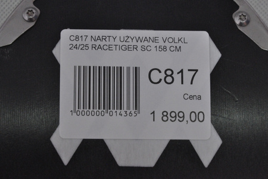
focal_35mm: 158
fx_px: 1172
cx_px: 134
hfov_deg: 13.0
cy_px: 90
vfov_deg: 8.7
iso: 3200
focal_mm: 105
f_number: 8
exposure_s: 1/125
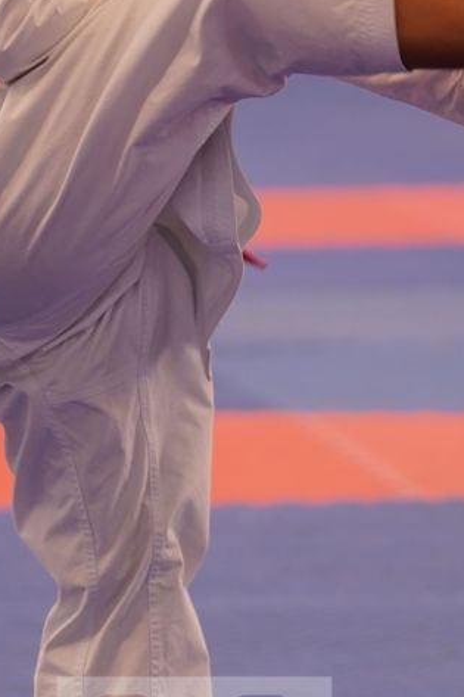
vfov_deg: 5.7
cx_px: 194
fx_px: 7023
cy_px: 287
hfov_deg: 3.8
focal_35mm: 363
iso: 800
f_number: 2.8
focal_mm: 143
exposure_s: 1/500
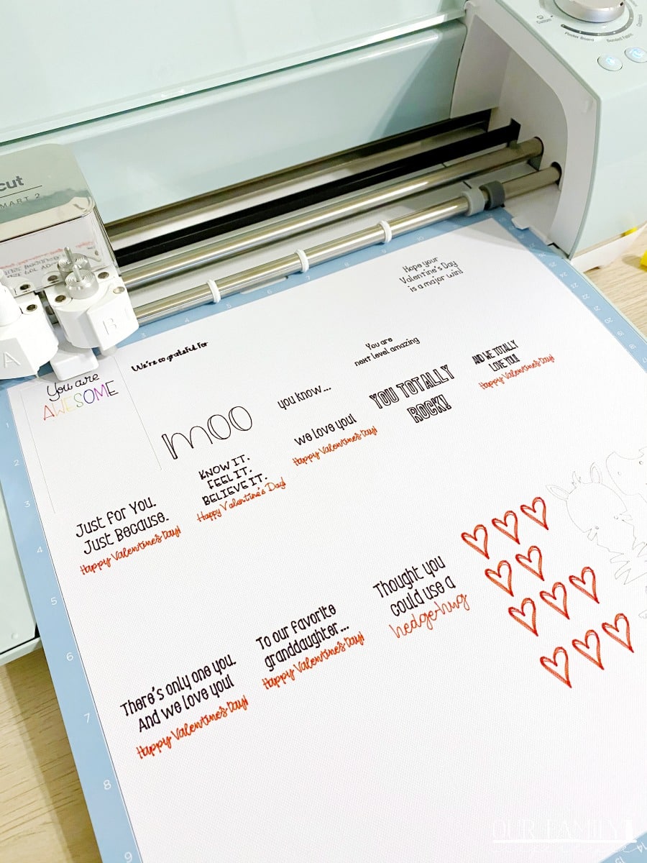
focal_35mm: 26
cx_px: 324
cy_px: 432
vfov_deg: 67.3
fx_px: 648
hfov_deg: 53.1
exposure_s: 1/60
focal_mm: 4.25
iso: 250
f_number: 1.8
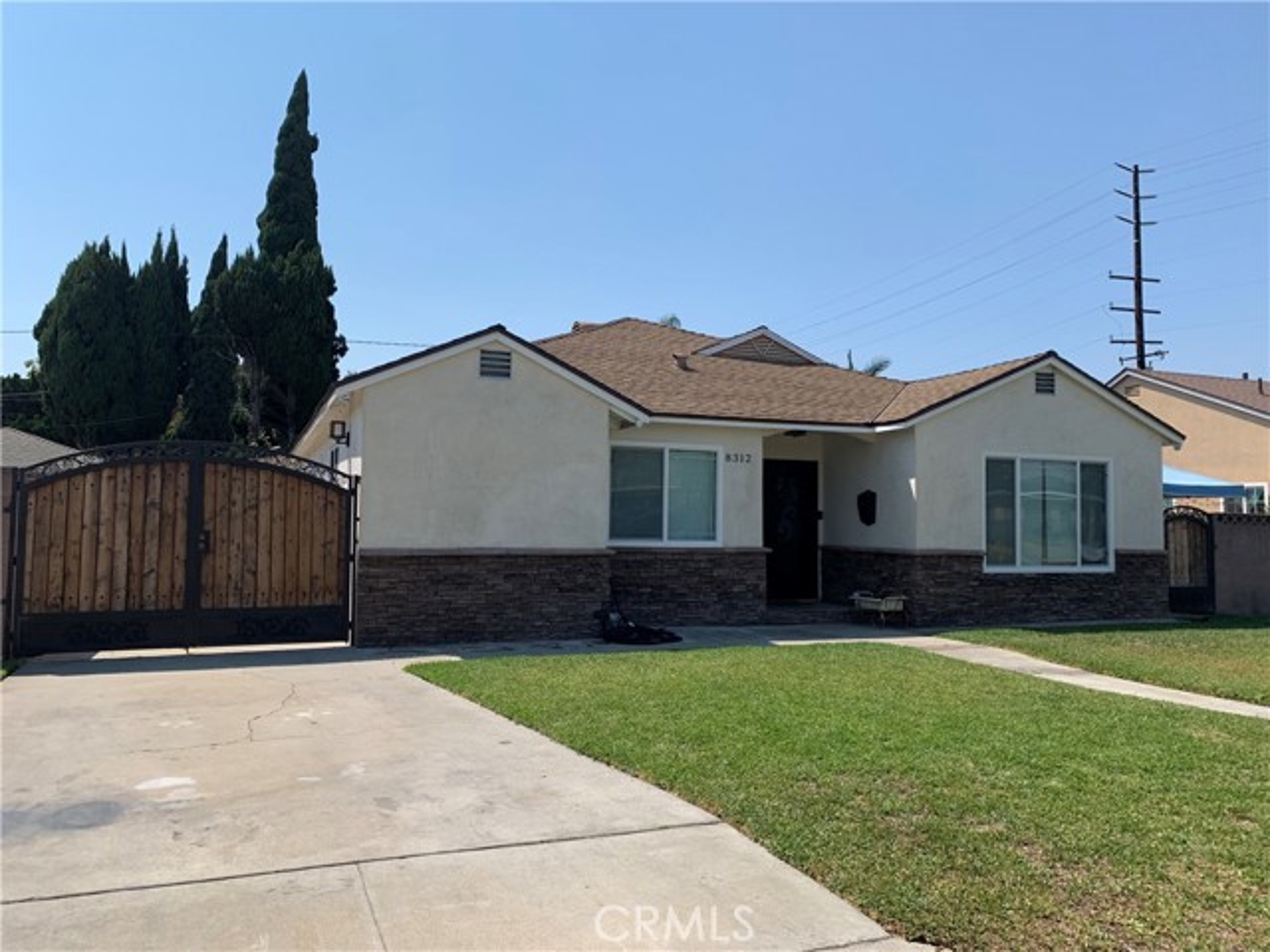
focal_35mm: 26
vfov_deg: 53.1
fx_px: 954
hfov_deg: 67.3
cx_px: 635
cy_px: 476
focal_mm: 4.25
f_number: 1.8
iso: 25
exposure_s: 1/2833
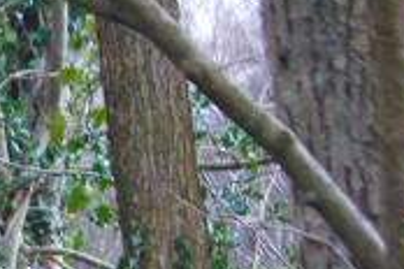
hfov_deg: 4.2
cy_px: 762
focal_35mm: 474
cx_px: -669
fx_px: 5317
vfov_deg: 2.9
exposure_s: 1/50
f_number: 4
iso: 200
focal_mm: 55
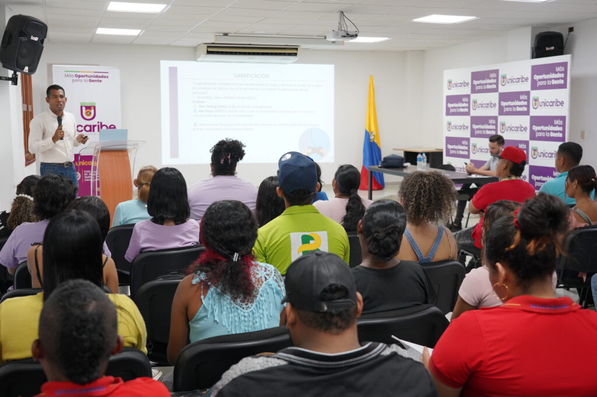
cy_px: 198
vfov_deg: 32.6
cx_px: 298
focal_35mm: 41
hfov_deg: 47.4
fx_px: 679
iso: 2000
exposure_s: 1/125
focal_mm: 41
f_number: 4.5
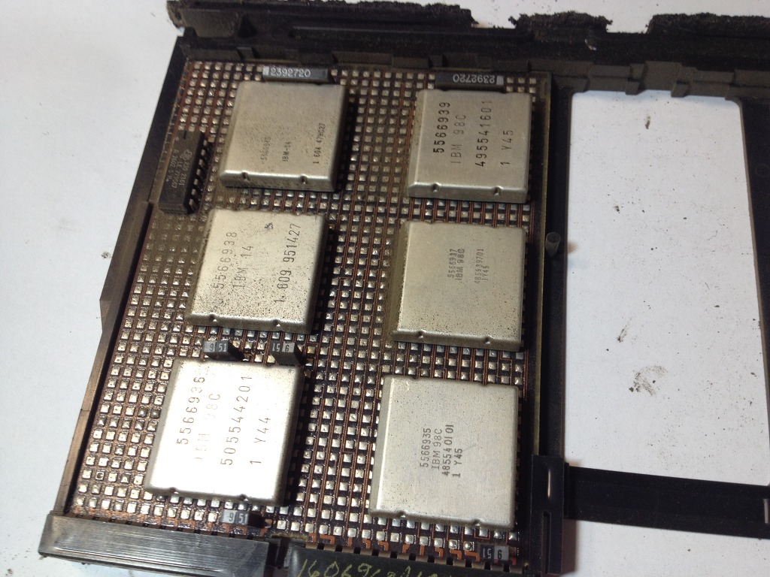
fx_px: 779
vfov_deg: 40.7
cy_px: 288
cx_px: 385
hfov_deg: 52.6
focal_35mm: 35
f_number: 2.4
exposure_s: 1/30
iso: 50
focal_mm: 4.28
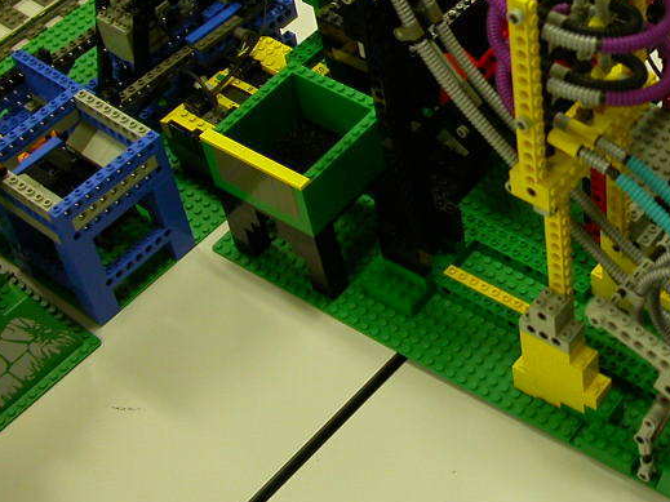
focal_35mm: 75
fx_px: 1451
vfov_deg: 19.2
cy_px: 26
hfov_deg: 24.9
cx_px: 653
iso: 100
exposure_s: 1/16.6
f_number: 2.6
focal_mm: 7.85
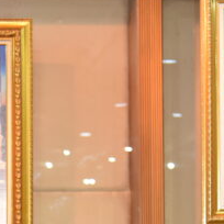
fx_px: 1450
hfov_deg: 8.7
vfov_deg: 8.8
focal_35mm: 198
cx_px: -46
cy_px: 233
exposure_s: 1/60
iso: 1600
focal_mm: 62
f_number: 4
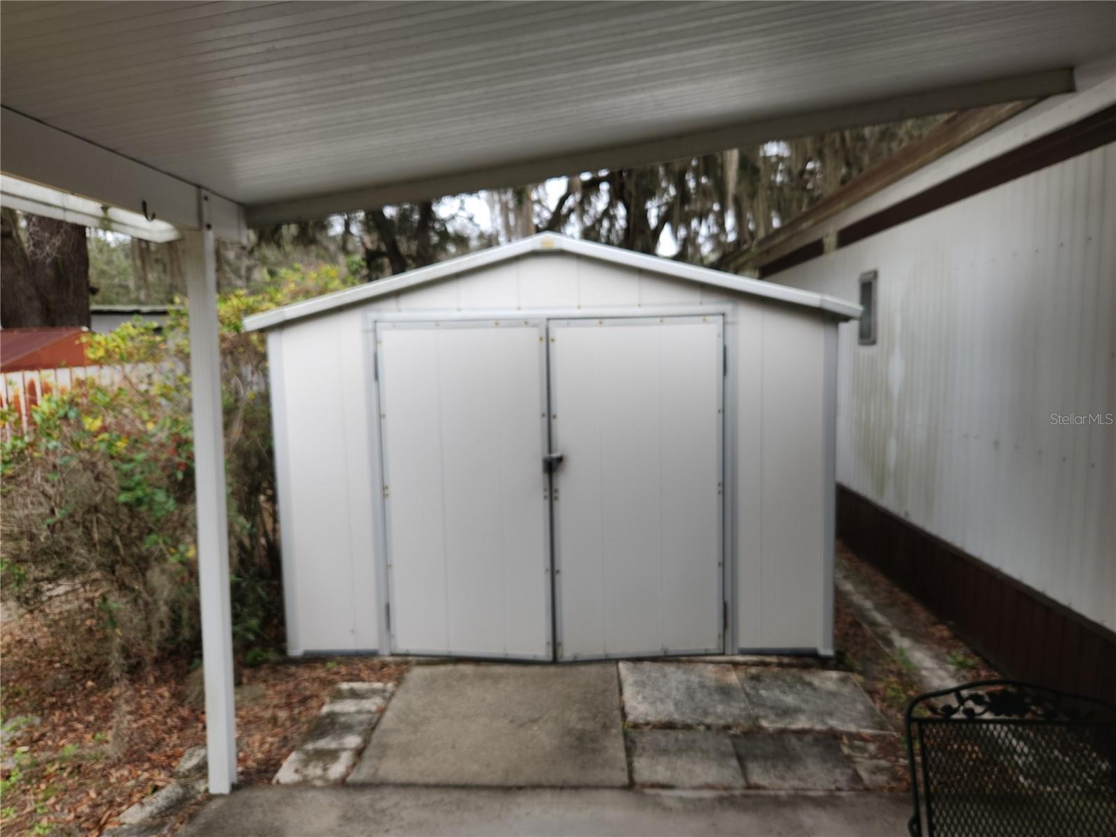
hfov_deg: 73.9
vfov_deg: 58.9
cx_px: 558
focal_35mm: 23
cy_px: 418
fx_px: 742
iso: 32
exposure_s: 1/180
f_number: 1.8
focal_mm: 5.4
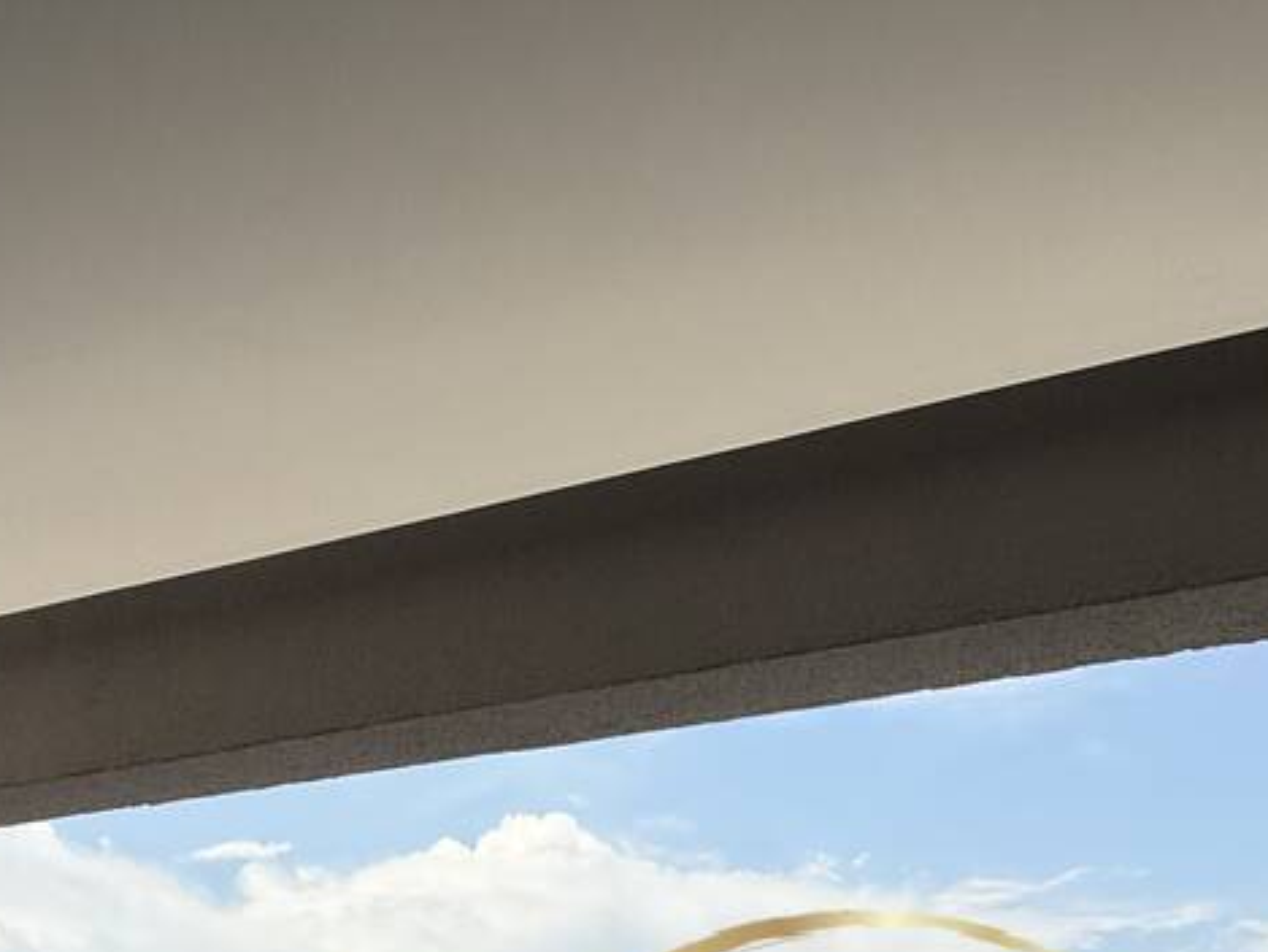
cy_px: 1371
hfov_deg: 43.1
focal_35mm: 43
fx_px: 1576
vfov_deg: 26.1
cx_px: 871
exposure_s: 1/2320
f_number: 2.2
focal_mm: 2.22
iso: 50
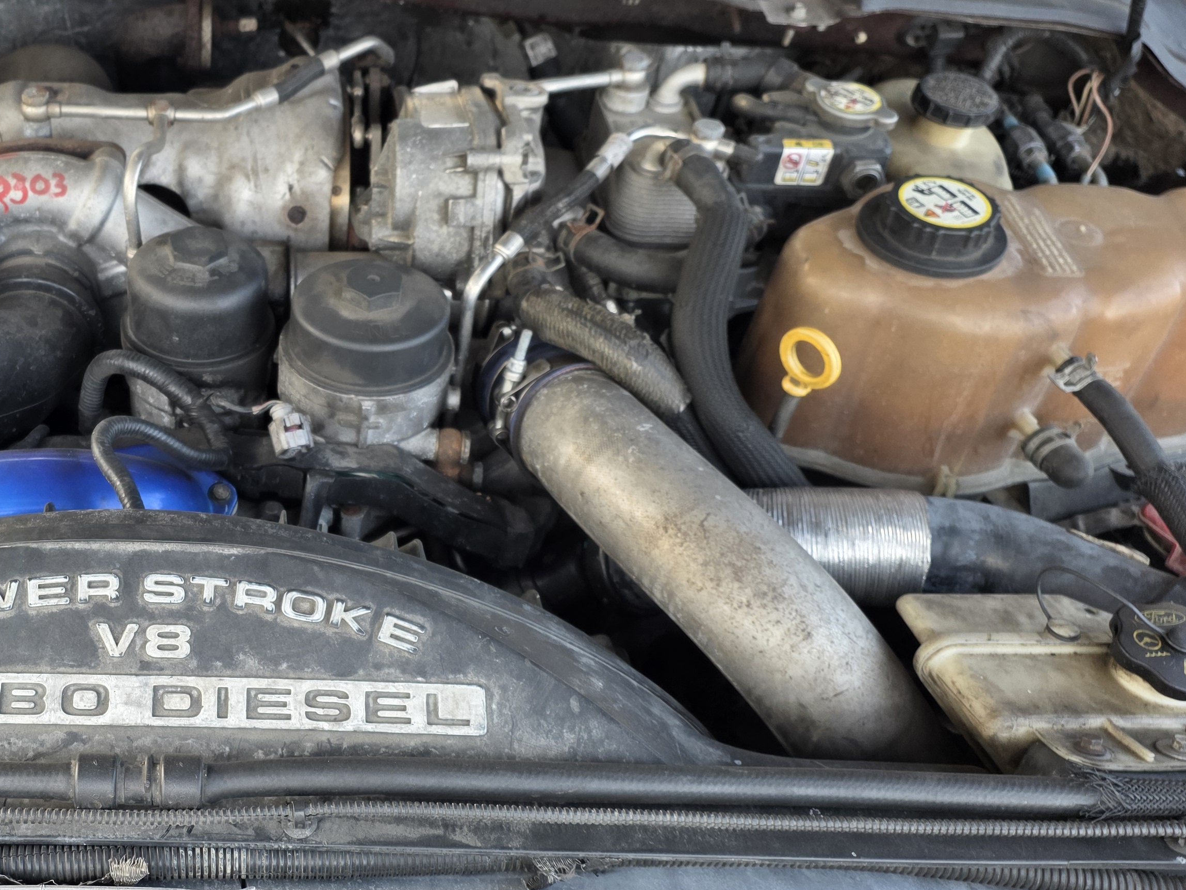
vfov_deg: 35.9
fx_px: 1370
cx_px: 232
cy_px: 485
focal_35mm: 40
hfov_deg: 44.4
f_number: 1.7
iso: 100
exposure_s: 1/180
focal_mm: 6.25
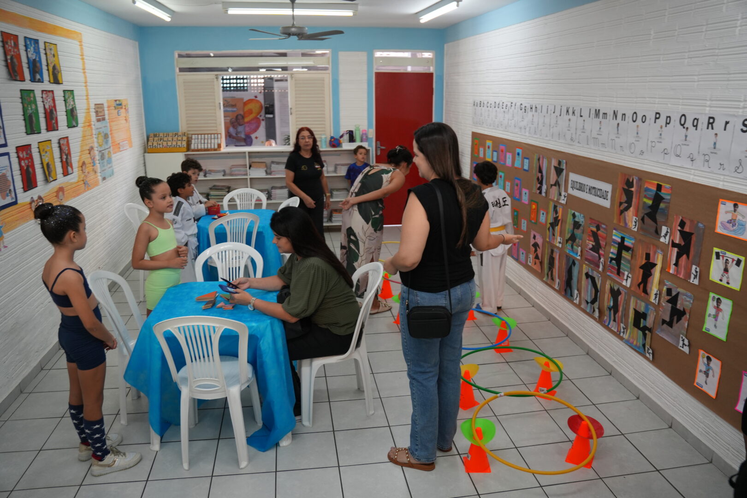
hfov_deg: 70.4
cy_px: 249
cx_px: 374
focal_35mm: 26
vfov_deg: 50.4
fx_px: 529
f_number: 2.8
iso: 400
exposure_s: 1/125
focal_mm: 17
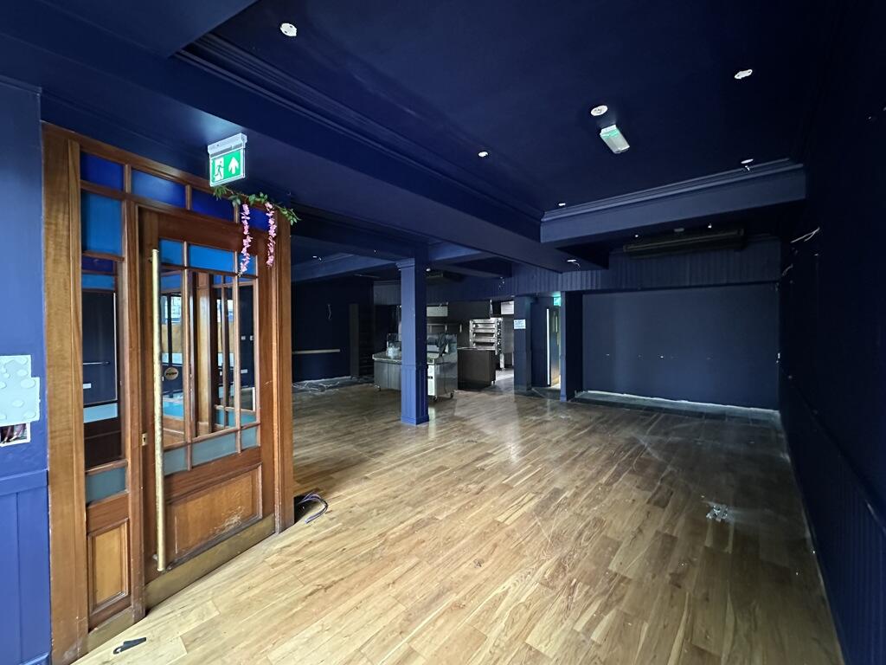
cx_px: 443
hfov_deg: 102.1
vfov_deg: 85.7
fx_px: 358
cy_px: 332
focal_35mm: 14
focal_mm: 2.22
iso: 1250
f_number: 2.2
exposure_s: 1/36
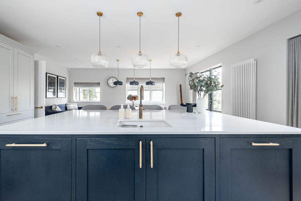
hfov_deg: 100.4
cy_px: 100
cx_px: 150
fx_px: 125
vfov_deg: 77.3
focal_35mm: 15
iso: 640
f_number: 8
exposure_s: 1/30
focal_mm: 10
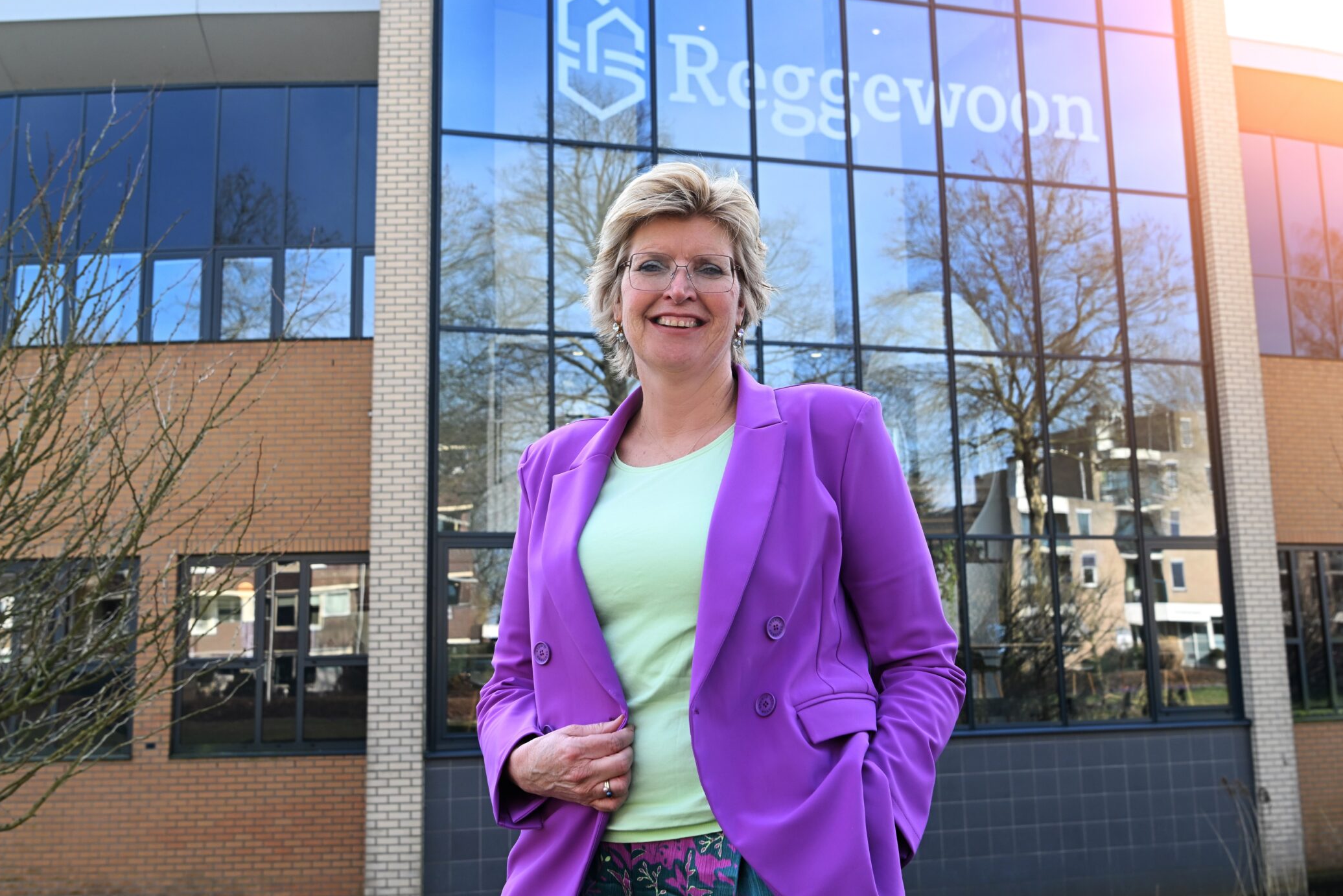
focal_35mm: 42
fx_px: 1567
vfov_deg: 31.8
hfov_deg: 46.4
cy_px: 371
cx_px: 699
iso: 400
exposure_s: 1/200
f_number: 7.1
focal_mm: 34
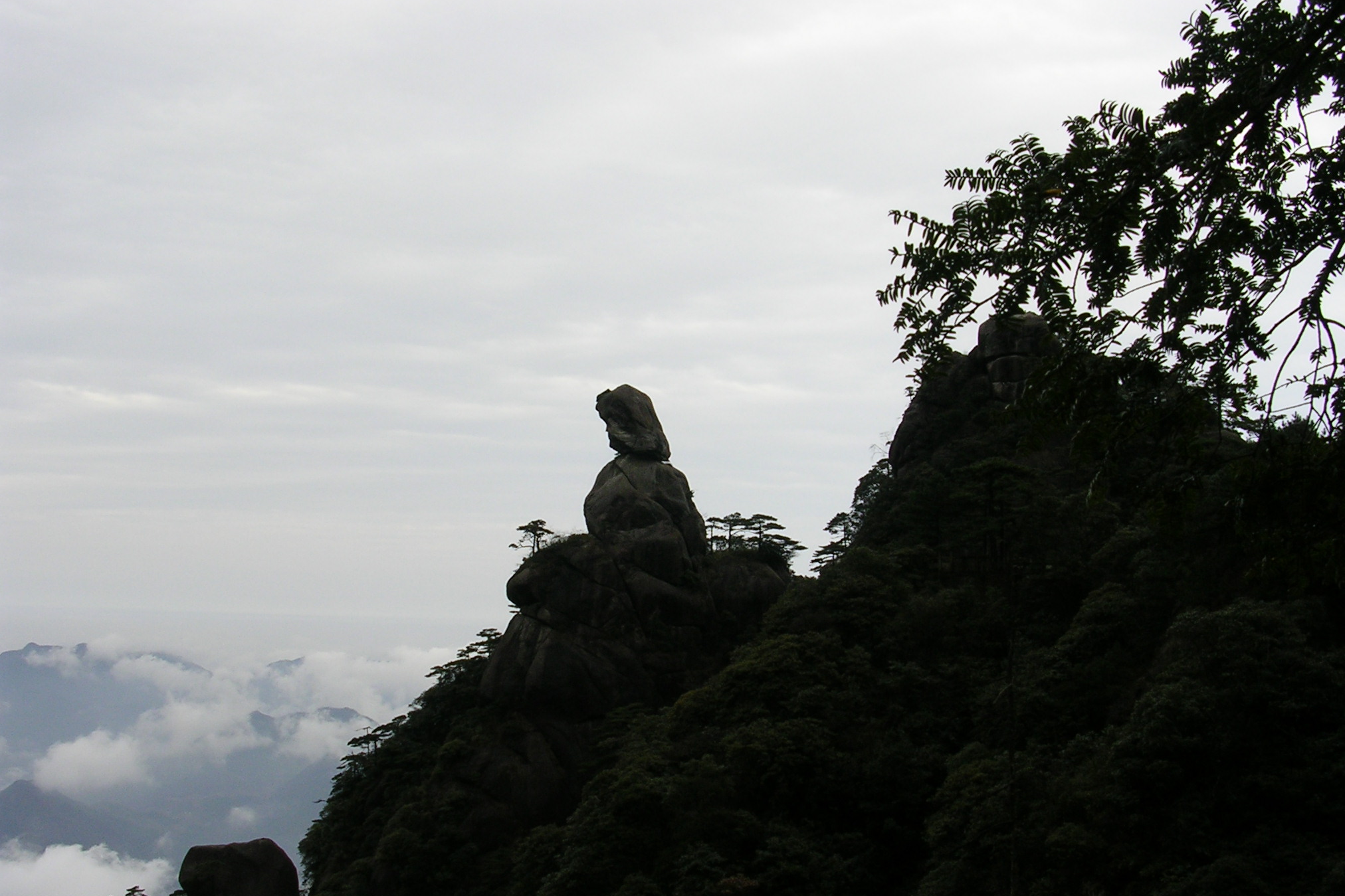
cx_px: 675
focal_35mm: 40
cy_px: 495
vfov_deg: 33.4
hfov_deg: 48.5
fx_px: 1494
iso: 50
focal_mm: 5.8
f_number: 5.6
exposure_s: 1/224
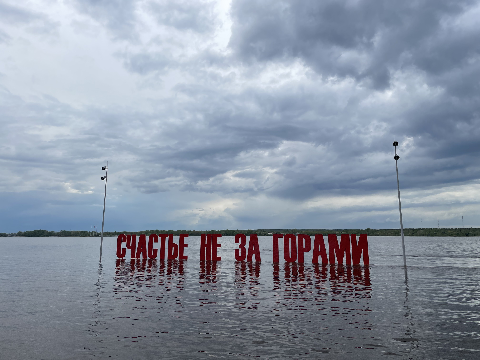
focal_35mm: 26
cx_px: 240
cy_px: 180
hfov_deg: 67.3
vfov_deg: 53.1
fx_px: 361
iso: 32
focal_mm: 4.2
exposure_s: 1/3040
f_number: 1.6
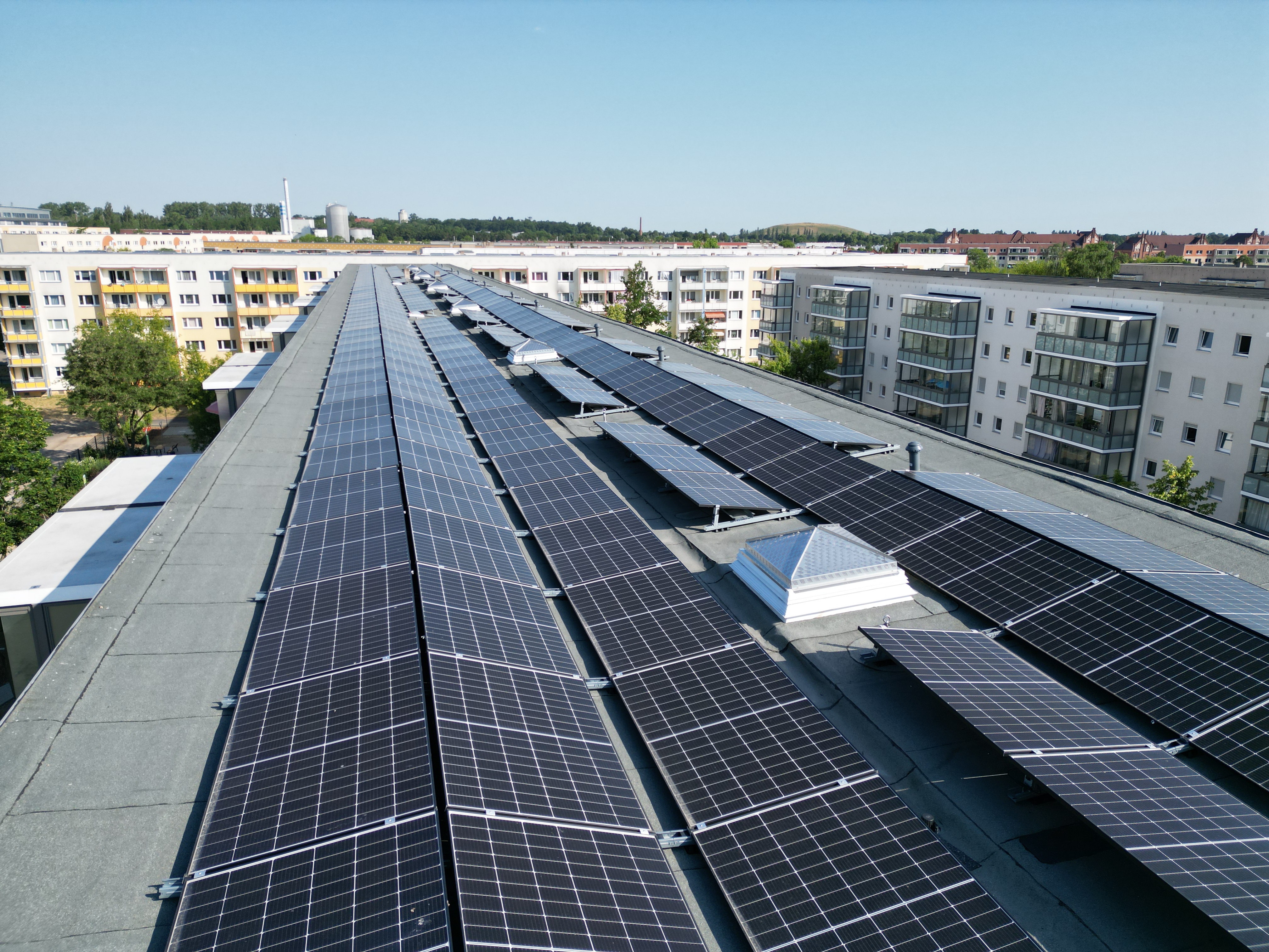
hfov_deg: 71.6
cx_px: 634
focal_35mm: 24
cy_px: 476
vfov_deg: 56.8
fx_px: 880
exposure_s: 1/2500
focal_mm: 6.72
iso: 140
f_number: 1.7
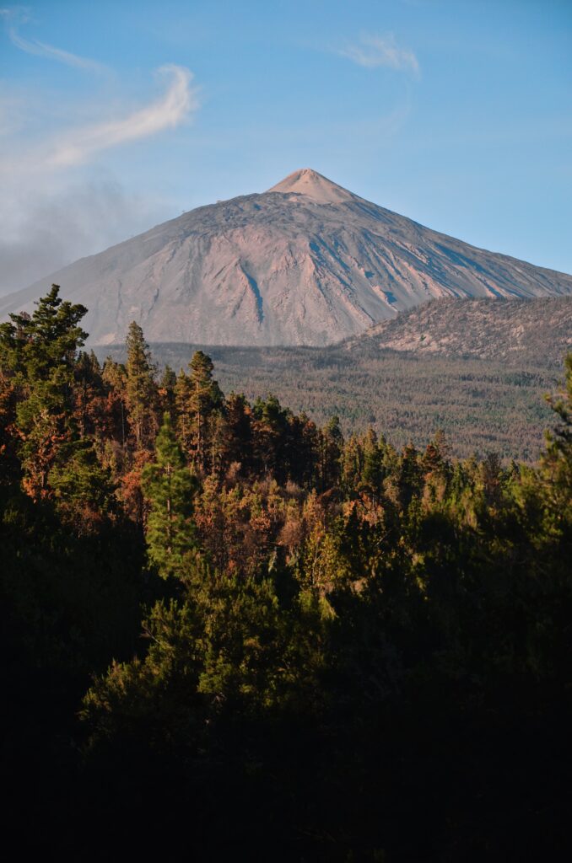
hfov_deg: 11.4
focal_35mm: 120
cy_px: 432
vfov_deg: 17.1
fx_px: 2873
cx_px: 286
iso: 320
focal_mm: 80
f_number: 5.6
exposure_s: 1/500
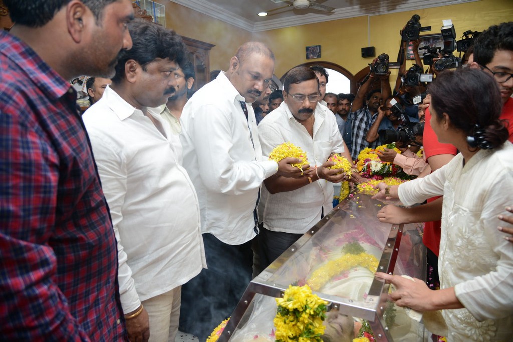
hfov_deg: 73.7
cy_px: 171
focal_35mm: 24
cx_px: 256
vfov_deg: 53.1
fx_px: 342
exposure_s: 1/125
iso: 640
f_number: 4.5
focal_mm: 24
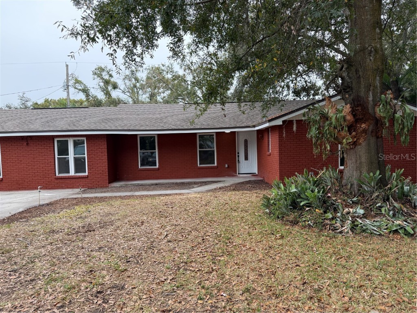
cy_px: 156
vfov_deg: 56.8
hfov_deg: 71.6
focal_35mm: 24
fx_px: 289
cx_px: 208
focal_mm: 6.76
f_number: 1.78
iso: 100
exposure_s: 1/514
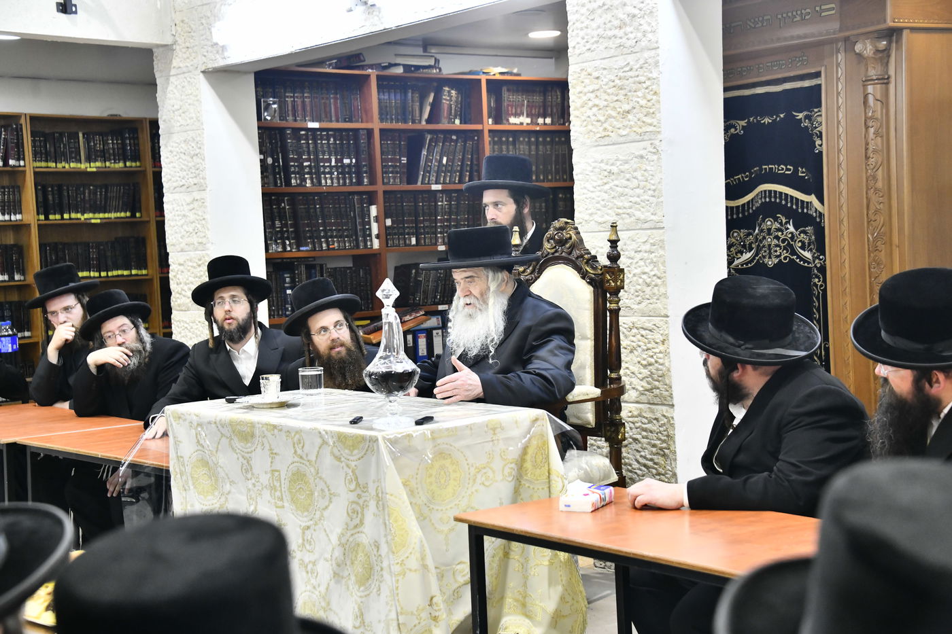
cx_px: 476
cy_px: 317
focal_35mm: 58
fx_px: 1533
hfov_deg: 34.5
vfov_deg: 23.4
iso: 2000
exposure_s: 1/250
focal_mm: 58
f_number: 5.6
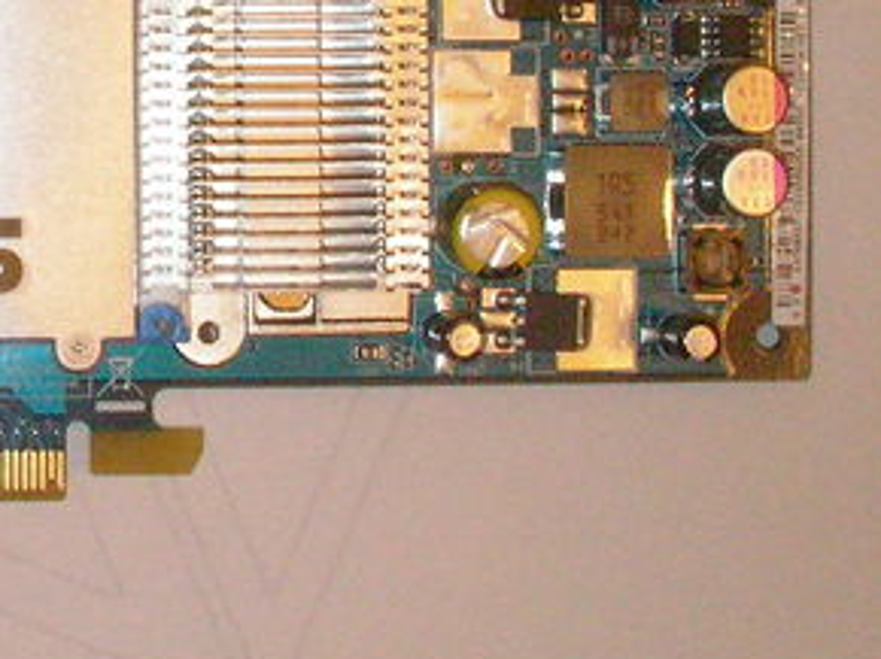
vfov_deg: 13.9
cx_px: -100
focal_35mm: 105
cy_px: 36
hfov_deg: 18.0
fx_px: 2670
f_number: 5.6
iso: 400
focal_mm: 6.3
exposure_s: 1/40
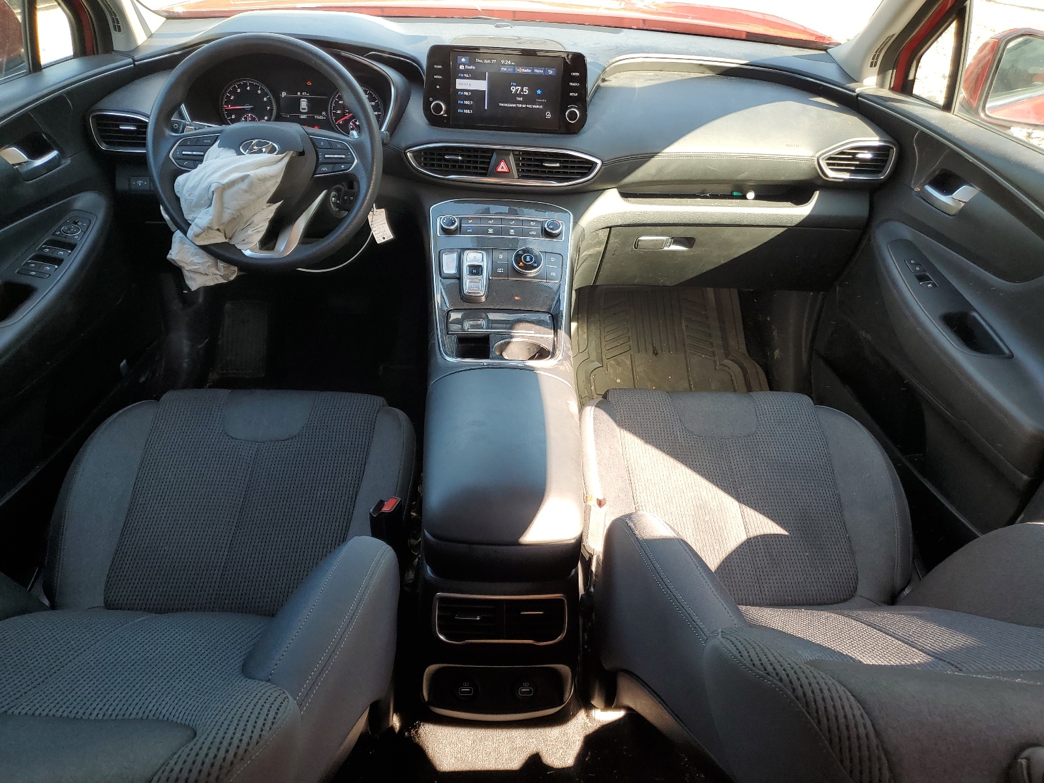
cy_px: 392
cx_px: 522
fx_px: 784
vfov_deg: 53.1
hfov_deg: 67.3
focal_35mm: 26
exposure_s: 1/161
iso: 50
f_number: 1.5
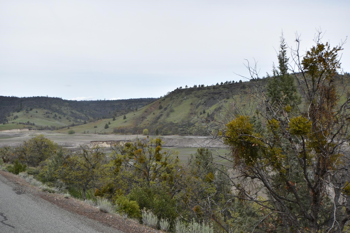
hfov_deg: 53.1
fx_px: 350
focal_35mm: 36
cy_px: 116
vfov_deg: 36.9
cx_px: 175
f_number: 8
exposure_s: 1/250
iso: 140
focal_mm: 24
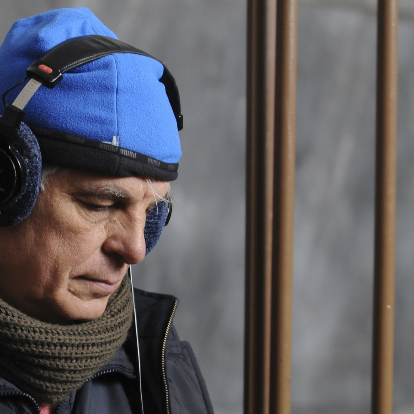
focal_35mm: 210
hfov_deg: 8.3
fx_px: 2842
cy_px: 269
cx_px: 61
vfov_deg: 8.3
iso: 800
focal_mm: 80
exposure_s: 1/100
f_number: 2.8
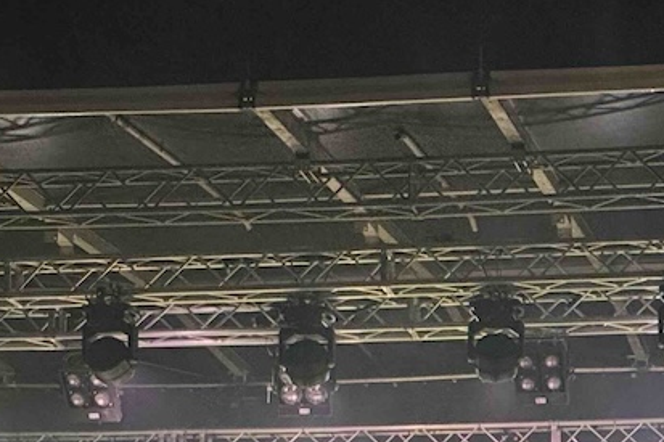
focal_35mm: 145
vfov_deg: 9.3
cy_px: 540
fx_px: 2673
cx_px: 479
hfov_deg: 14.1
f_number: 1.78
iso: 400
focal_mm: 6.76
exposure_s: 1/38
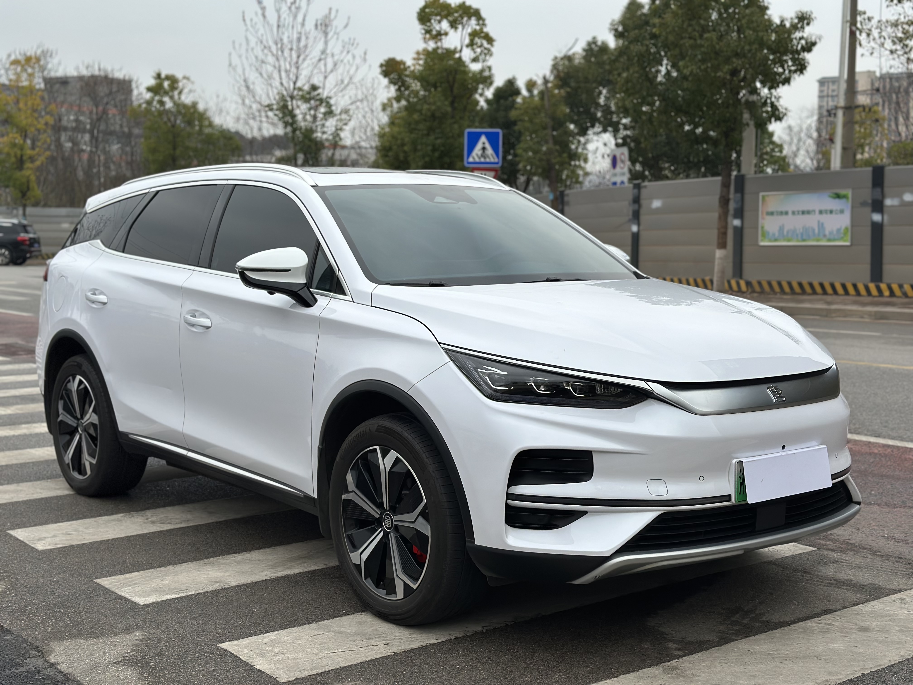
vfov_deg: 30.3
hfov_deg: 39.7
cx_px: 456
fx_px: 1266
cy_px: 342
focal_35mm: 48
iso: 80
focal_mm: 6.86
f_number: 1.78
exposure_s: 1/1541
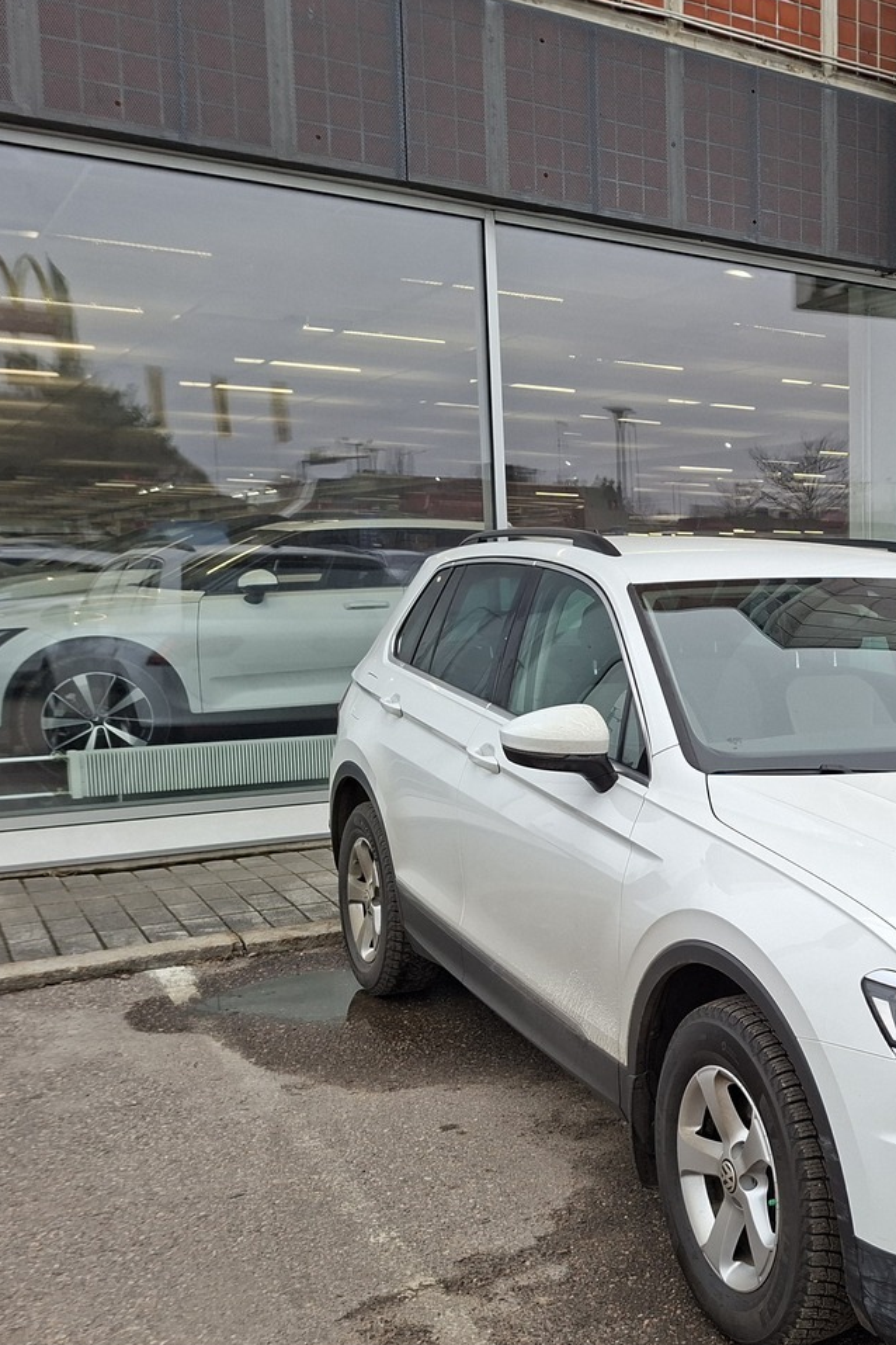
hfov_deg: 32.8
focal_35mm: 36
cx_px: 962
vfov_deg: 53.1
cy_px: 731
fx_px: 1344
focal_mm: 5.54
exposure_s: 1/322
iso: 50
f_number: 1.8
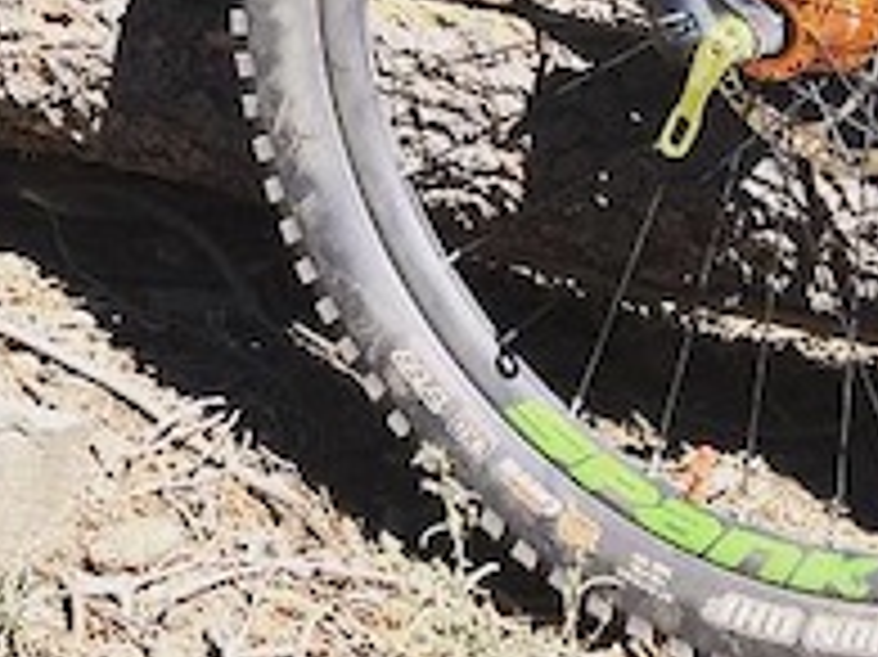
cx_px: 86
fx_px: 3016
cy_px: -464
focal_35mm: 119
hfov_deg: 16.3
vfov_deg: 11.6
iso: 25
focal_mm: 4.15
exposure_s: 1/1026
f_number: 2.2
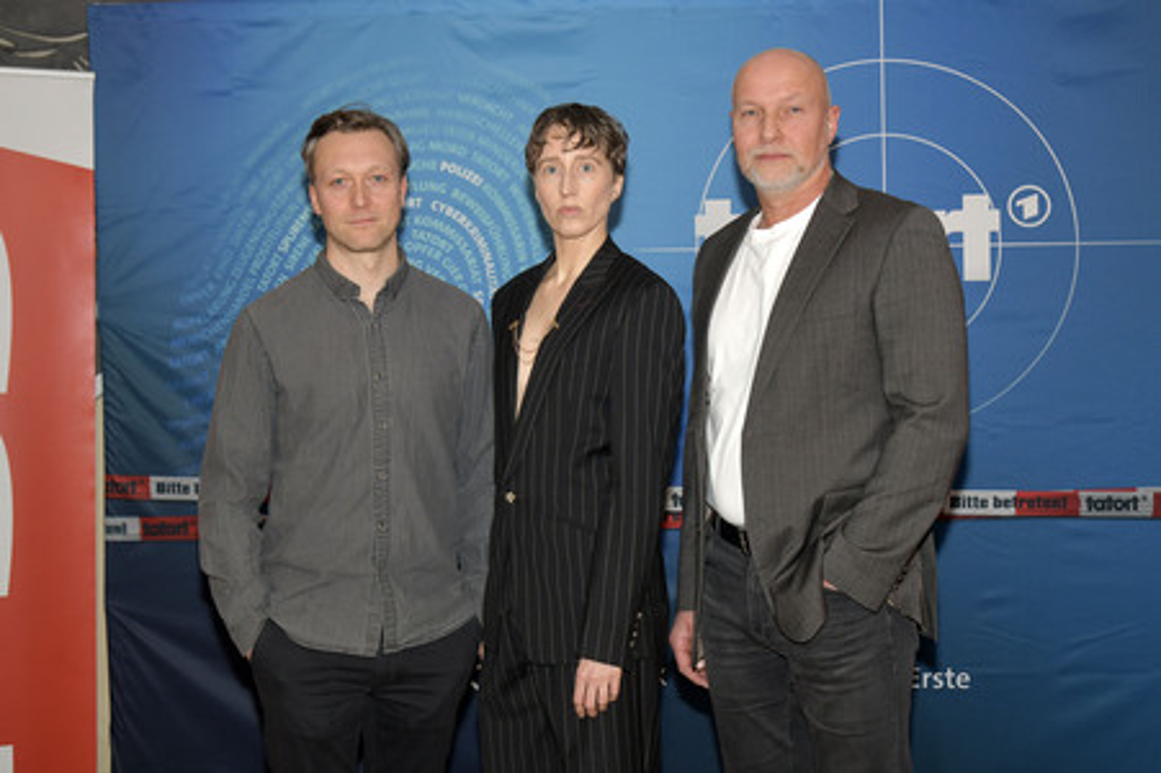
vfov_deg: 27.0
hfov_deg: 39.6
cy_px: 386
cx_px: 580
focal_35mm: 50
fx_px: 1611
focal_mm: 50
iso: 640
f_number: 5.6
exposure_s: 1/200
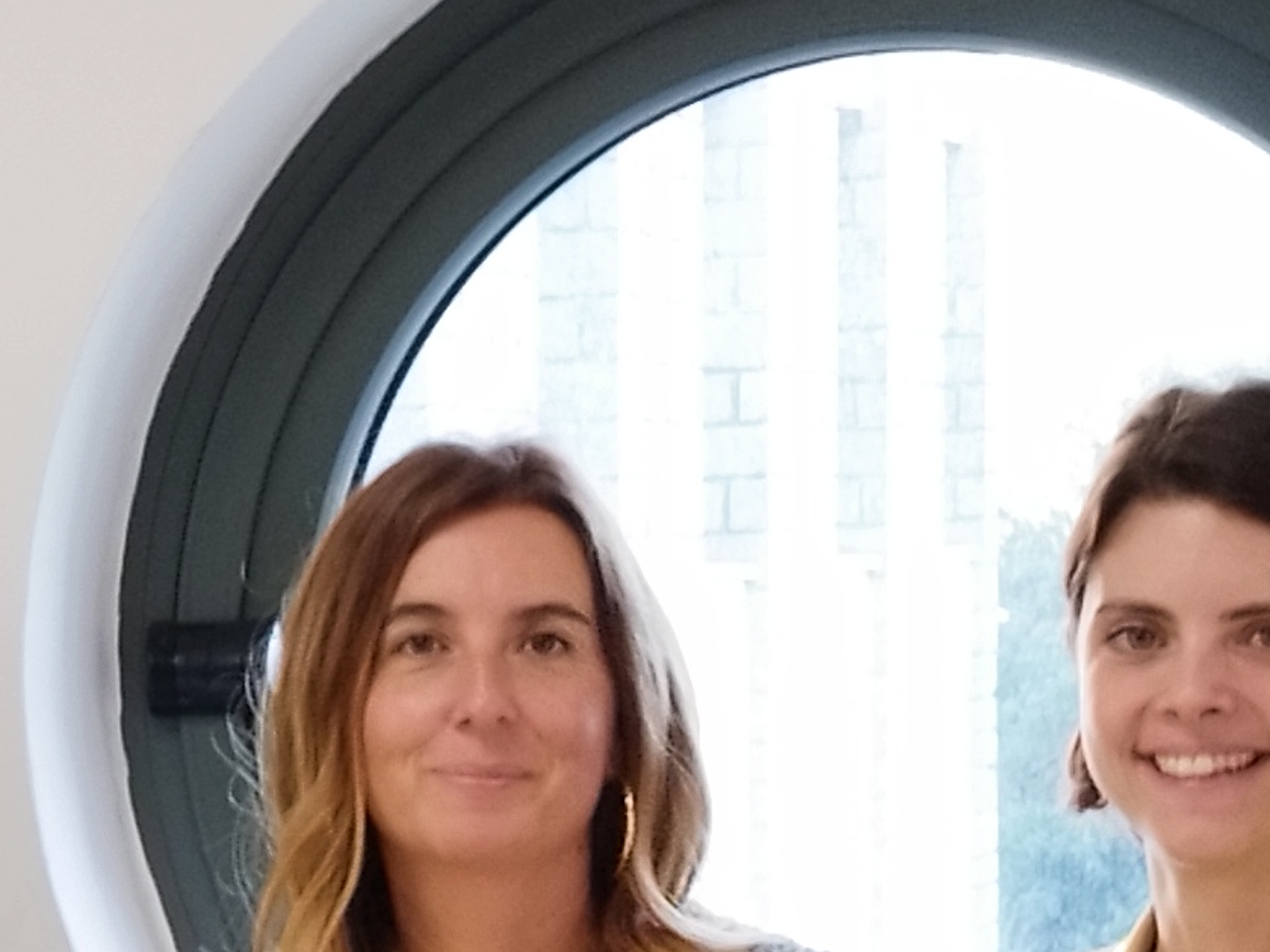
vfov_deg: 11.9
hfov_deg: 15.9
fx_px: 4366
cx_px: -280
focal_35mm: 119
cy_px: 1393
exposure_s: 1/50
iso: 120
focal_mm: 5.95
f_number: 1.89
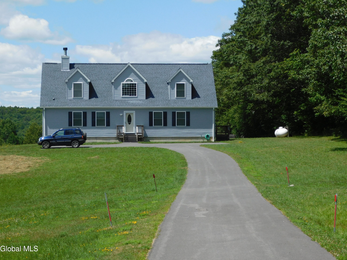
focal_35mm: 92
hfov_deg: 21.3
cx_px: 175
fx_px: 922
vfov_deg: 16.1
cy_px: 129
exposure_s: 1/800
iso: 125
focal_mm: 16.1
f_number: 4.5
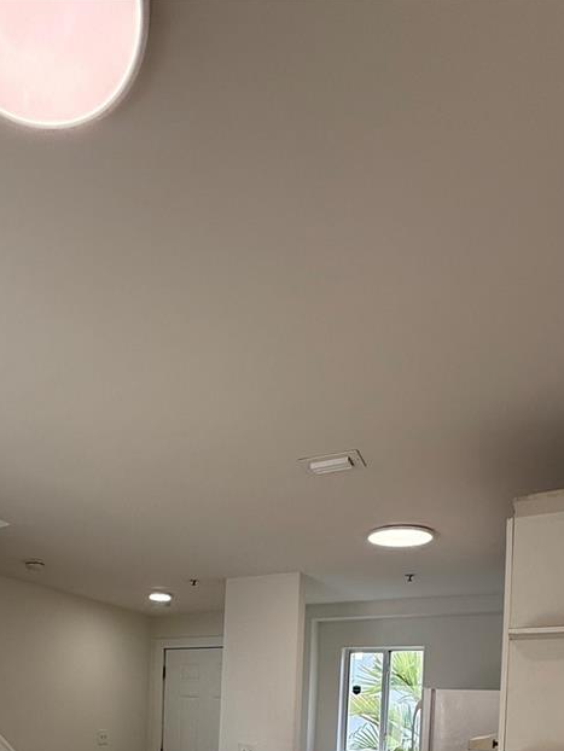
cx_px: 153
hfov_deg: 49.7
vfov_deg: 53.9
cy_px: 720
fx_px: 586
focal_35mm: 27
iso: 64
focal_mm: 2.22
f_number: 2.2
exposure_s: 1/212
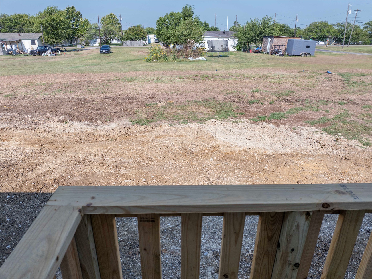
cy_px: 140
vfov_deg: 56.8
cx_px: 186
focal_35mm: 24
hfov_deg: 71.6
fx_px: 258
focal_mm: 12.29
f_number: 2.8
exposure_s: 1/240
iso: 100
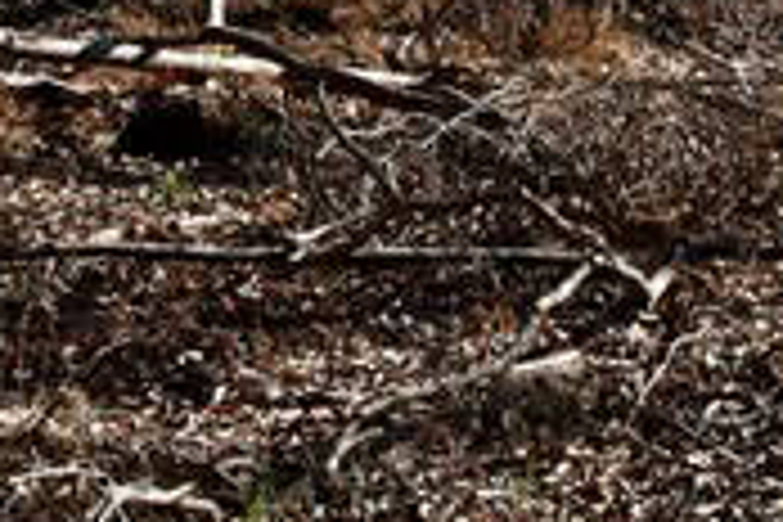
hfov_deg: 16.1
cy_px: -270
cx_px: 1494
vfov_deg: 12.6
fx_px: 2243
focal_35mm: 103
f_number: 8
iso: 200
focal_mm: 11
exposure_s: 1/250
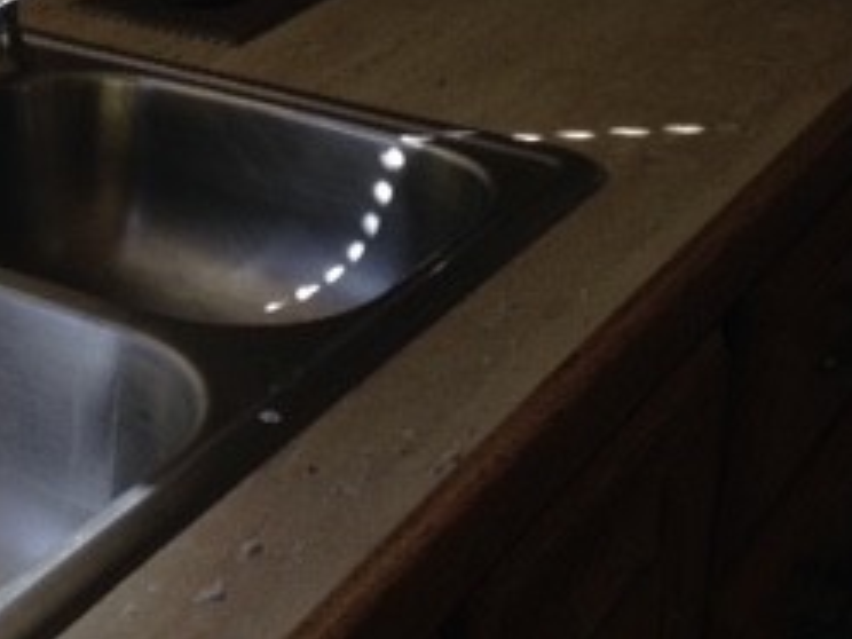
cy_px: 41
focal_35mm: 85
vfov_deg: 17.1
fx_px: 2092
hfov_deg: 22.3
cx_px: 45
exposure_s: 1/120
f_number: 2.4
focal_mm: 4.12
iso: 80
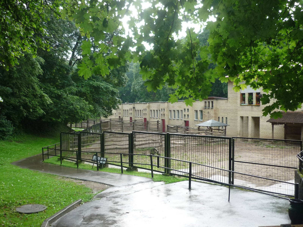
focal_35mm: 33
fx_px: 289
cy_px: 114
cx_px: 152
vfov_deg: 42.9
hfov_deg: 55.4
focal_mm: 5.5
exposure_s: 1/30
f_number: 2.8
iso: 160
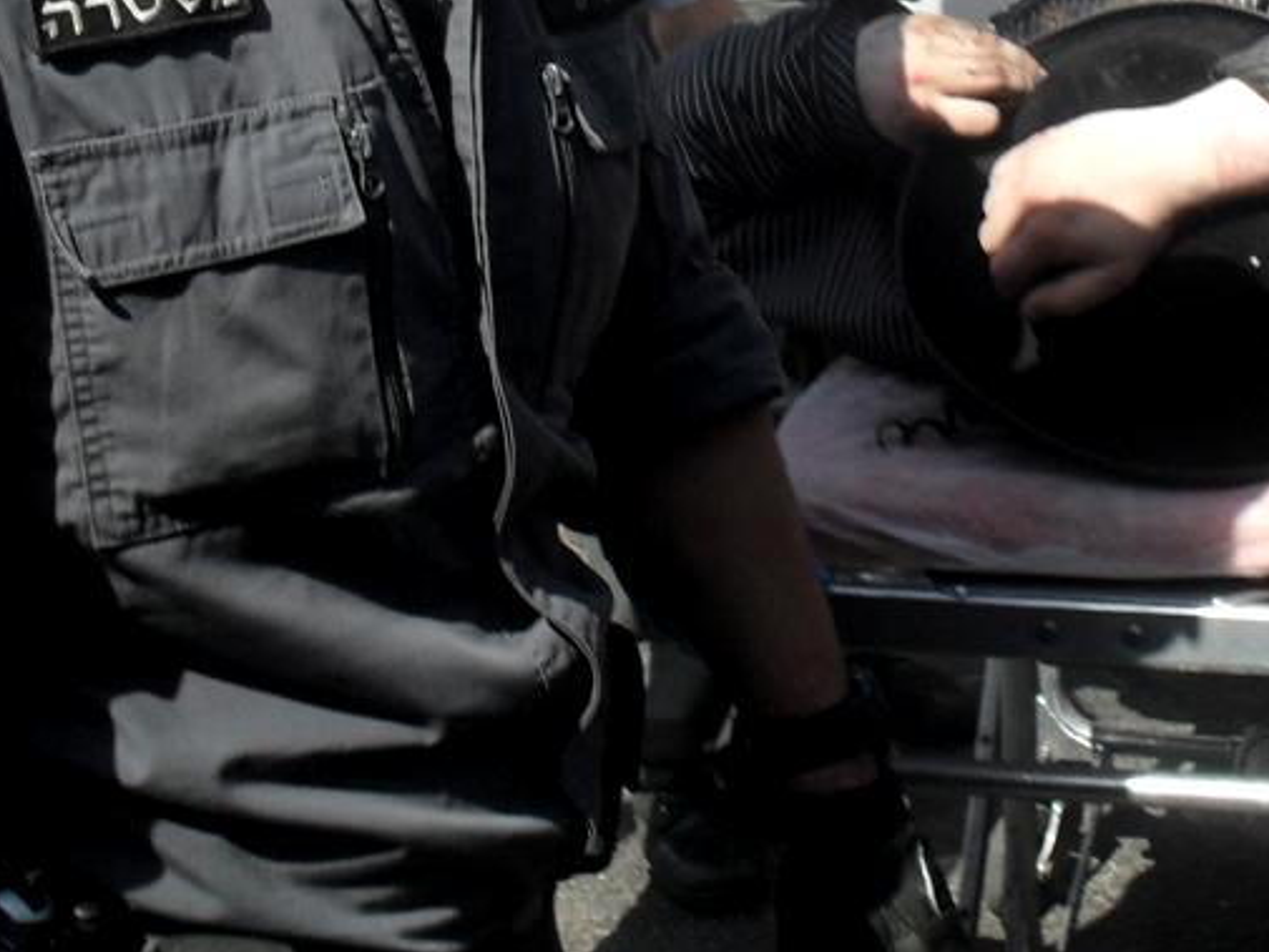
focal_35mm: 77
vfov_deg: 18.6
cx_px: 874
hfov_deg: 25.2
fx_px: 2823
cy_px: -5
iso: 80
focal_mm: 6.3
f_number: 8.3
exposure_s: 1/125
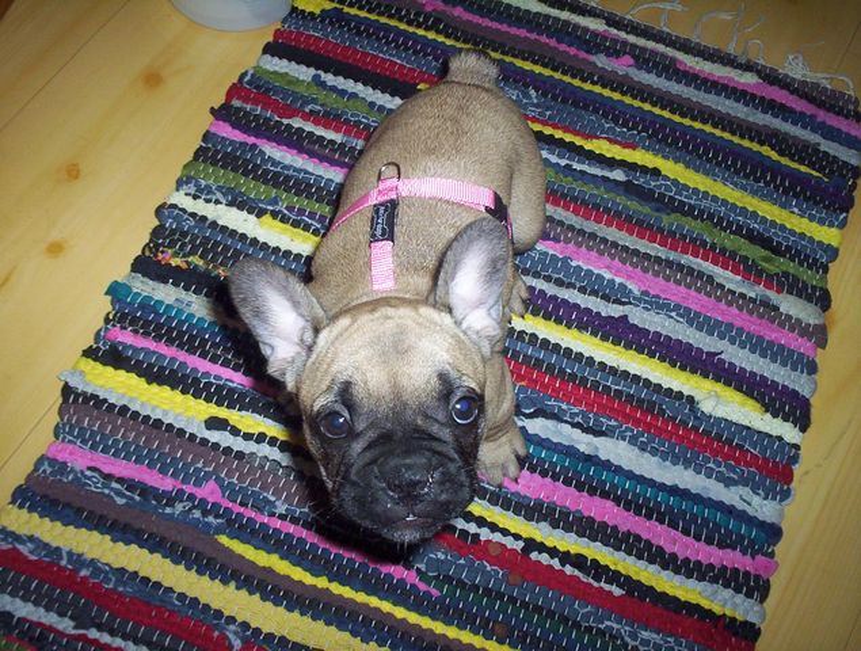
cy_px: 326
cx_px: 430
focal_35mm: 38
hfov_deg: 48.9
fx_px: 948
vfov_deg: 37.9
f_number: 4.5
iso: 140
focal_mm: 4.99
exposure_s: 1/60
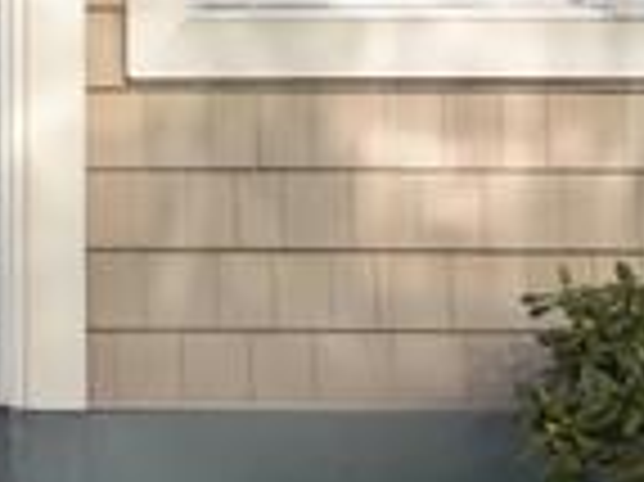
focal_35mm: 110
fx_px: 2045
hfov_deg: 12.1
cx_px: -1112
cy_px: -315
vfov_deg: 12.5
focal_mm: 16
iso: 100
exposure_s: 1/320
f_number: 9
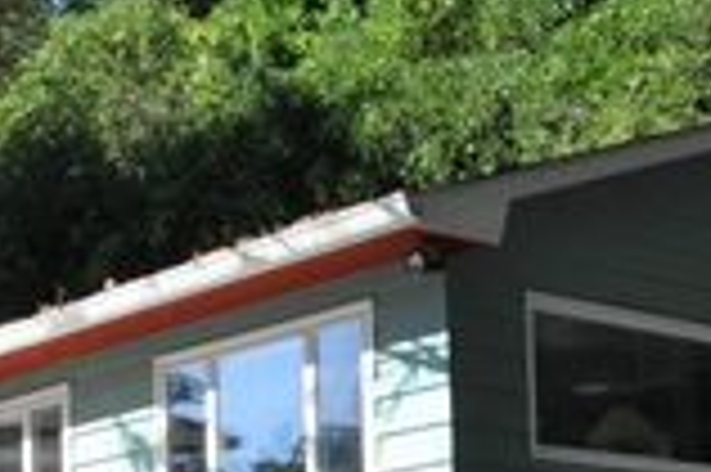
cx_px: 184
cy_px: 638
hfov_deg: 21.3
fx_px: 1874
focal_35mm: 95
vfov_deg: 13.7
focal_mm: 20
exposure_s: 1/200
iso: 800
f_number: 8
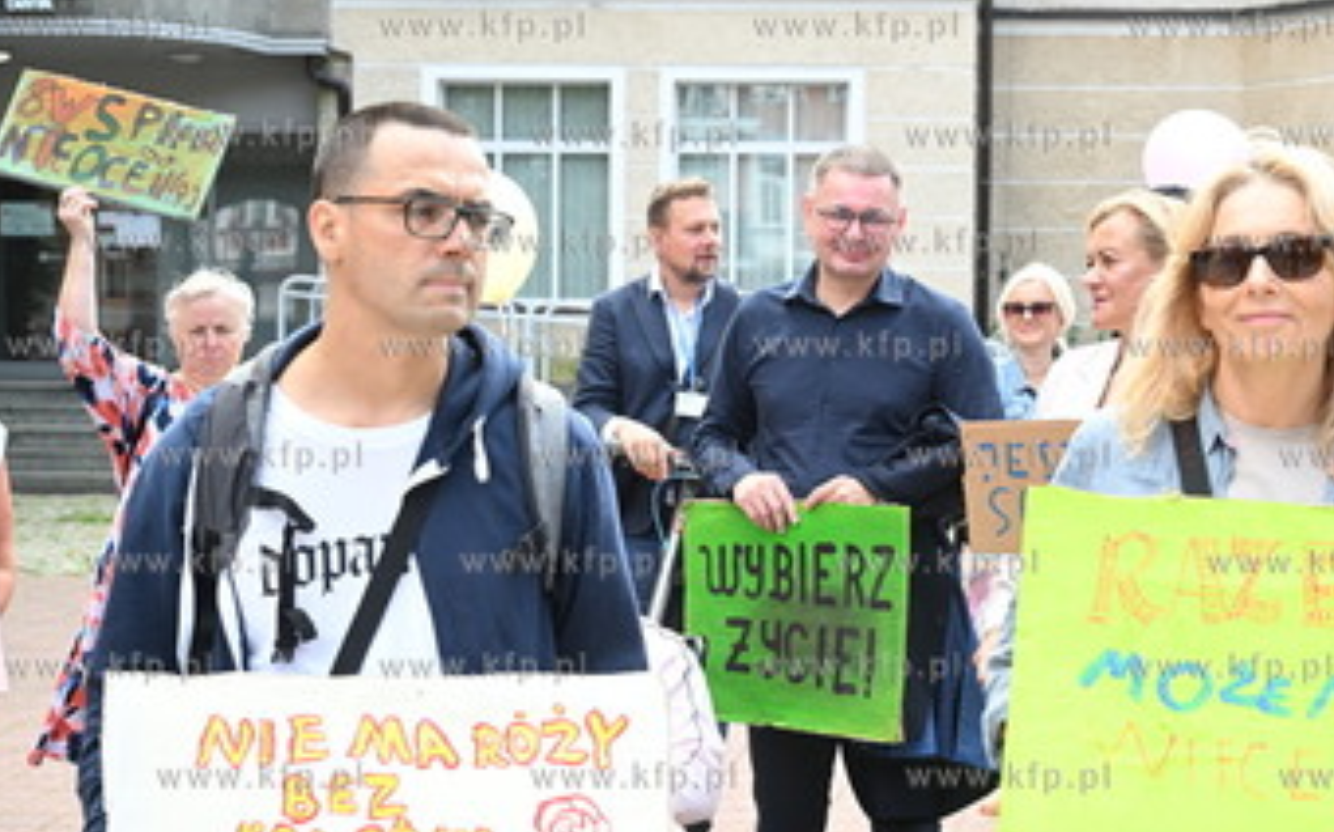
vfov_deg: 16.7
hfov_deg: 26.5
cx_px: 773
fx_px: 2834
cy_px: 508
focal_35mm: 78
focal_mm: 65
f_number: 5.6
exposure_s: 1/200
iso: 500
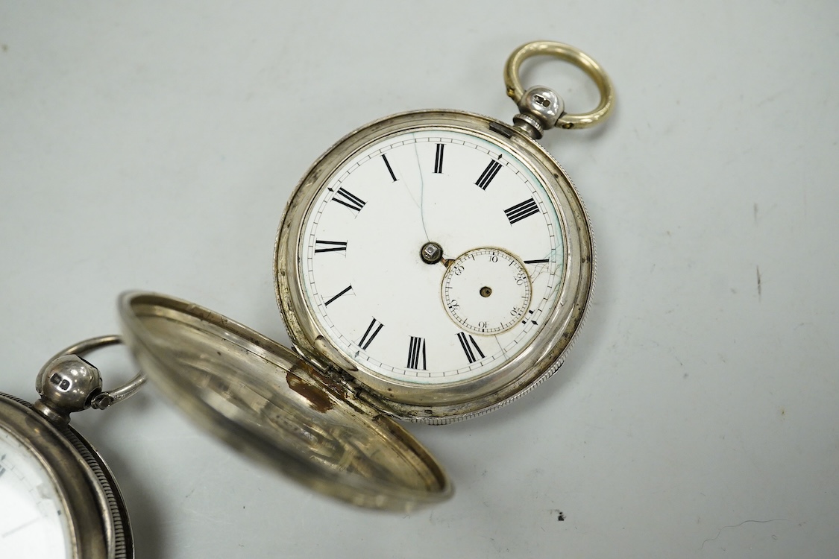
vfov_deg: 29.9
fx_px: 1049
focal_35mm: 45
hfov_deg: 43.6
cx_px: 420
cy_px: 280
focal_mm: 30
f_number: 9
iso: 3200
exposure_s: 1/400
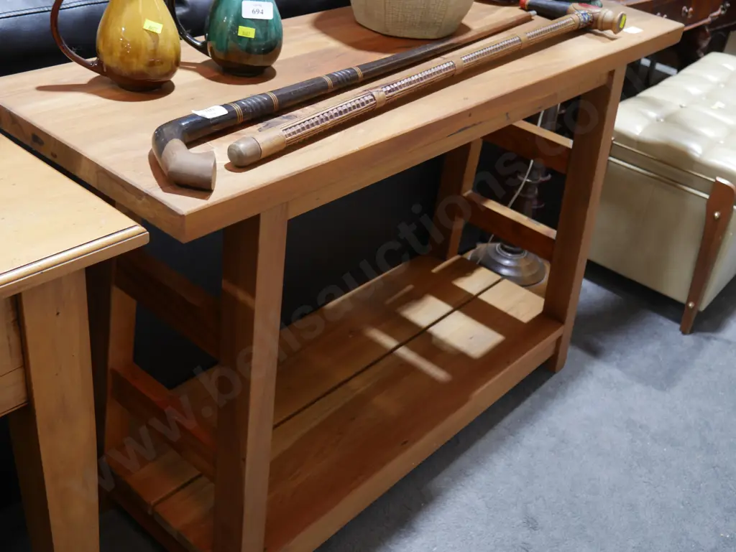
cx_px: 368
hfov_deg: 46.8
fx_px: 851
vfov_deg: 36.0
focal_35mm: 40
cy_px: 276
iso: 800
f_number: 4.4
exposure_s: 1/60
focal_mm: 20
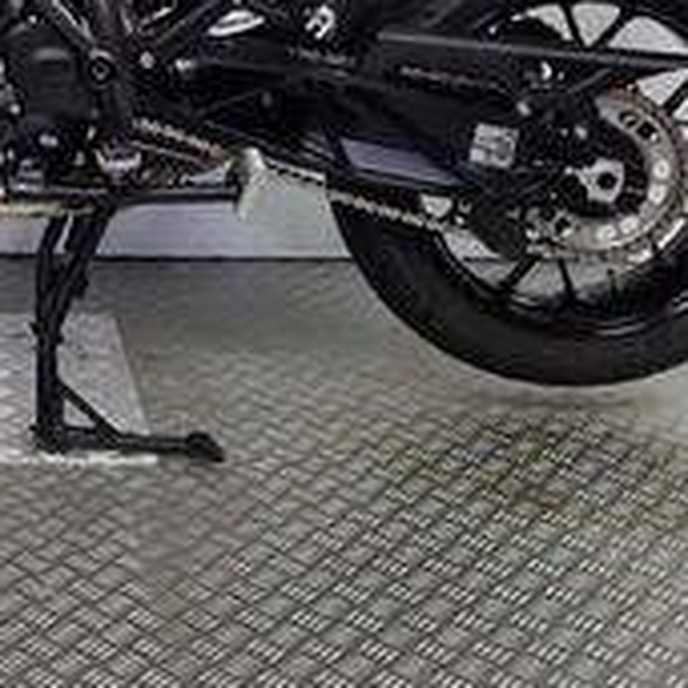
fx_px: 1709
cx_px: -36
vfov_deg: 21.6
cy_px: -68
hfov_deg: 21.8
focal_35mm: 76
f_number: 1.8
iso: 320
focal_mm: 5.4
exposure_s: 1/100
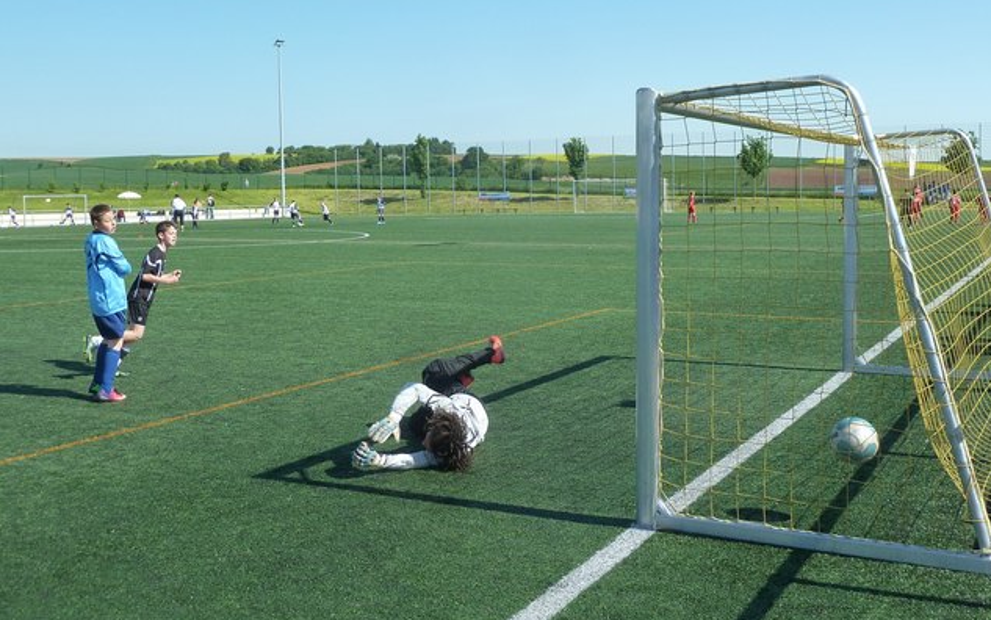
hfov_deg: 48.2
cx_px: 496
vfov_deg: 31.2
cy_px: 242
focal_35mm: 41
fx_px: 1108
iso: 125
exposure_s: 1/500
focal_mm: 5.7
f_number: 4
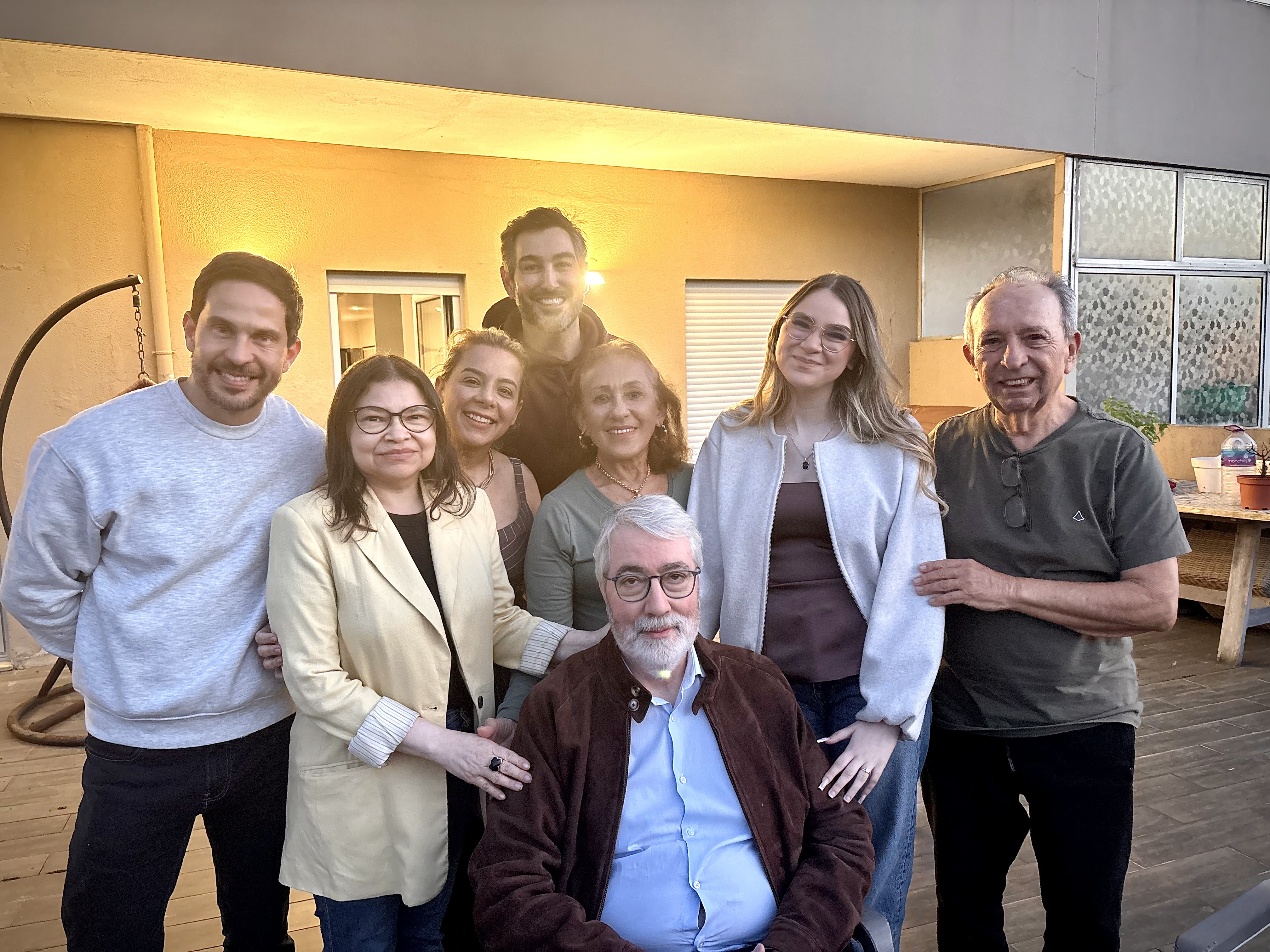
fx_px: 954
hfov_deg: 67.3
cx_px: 635
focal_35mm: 26
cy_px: 476
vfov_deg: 53.1
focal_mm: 5.96
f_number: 1.6
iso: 500
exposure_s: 1/50
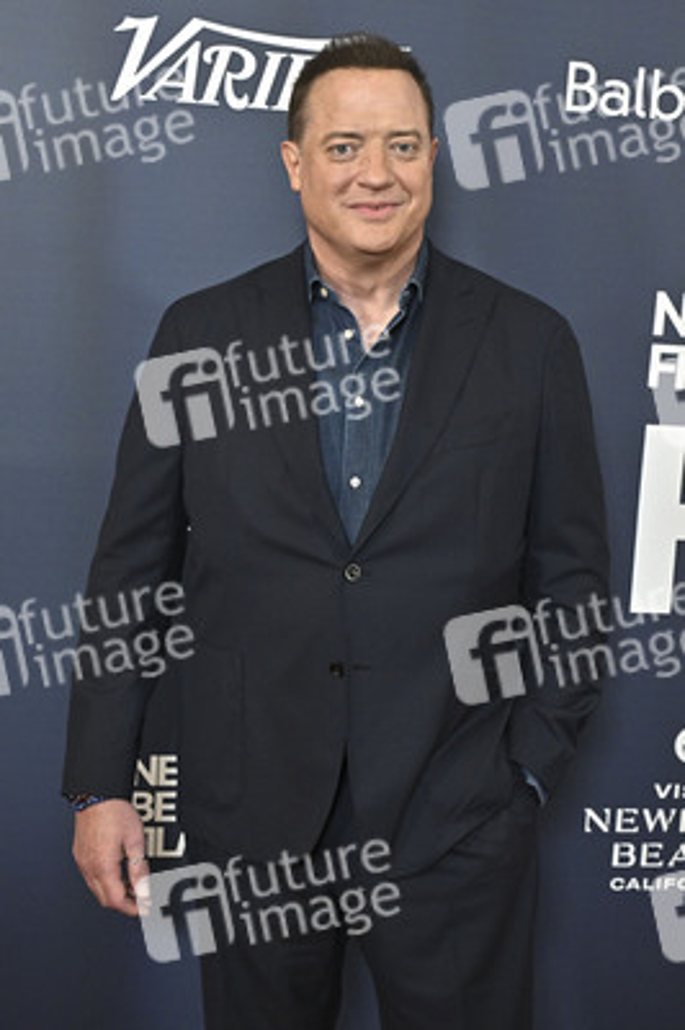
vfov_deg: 41.1
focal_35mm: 48
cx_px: 342
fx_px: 1372
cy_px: 515
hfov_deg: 28.0
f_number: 5.6
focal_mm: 48
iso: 2500
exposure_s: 1/320
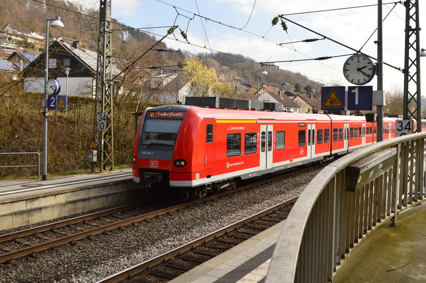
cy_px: 116
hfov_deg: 54.3
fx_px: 414
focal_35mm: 35
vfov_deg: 37.6
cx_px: 245
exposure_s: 1/640
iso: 200
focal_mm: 18
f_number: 6.3
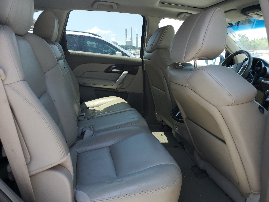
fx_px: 202
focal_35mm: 26
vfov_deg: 53.1
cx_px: 134
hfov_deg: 67.3
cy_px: 101
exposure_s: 1/455
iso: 50
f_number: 1.5
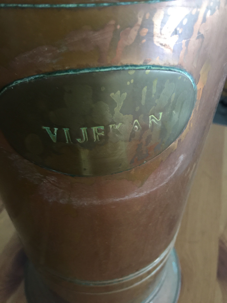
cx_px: 114
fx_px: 254
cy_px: 152
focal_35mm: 29
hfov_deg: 48.2
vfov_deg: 61.7
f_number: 2.2
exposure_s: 1/10
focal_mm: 4.15
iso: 100
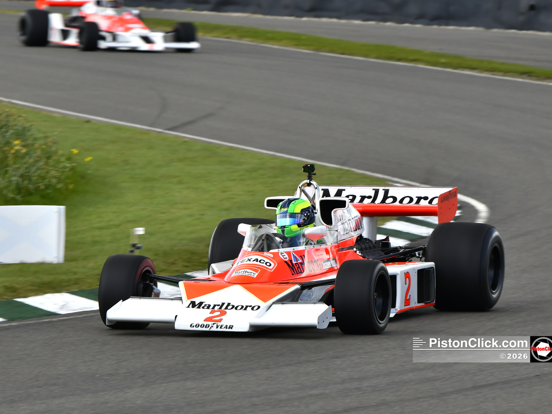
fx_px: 5199
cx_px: 245
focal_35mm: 326
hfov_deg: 6.1
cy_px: 207
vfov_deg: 4.6
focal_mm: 200
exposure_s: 1/250
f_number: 6.3
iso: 280
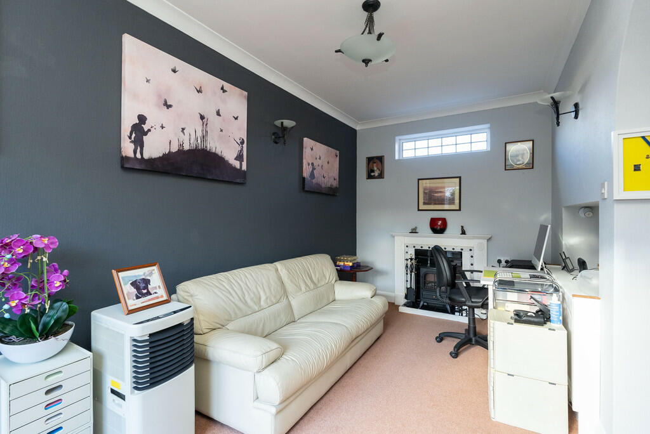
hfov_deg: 96.7
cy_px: 217
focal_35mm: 16
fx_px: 289
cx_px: 325
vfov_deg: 73.8
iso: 1600
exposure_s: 1/40
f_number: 7.1
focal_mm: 16
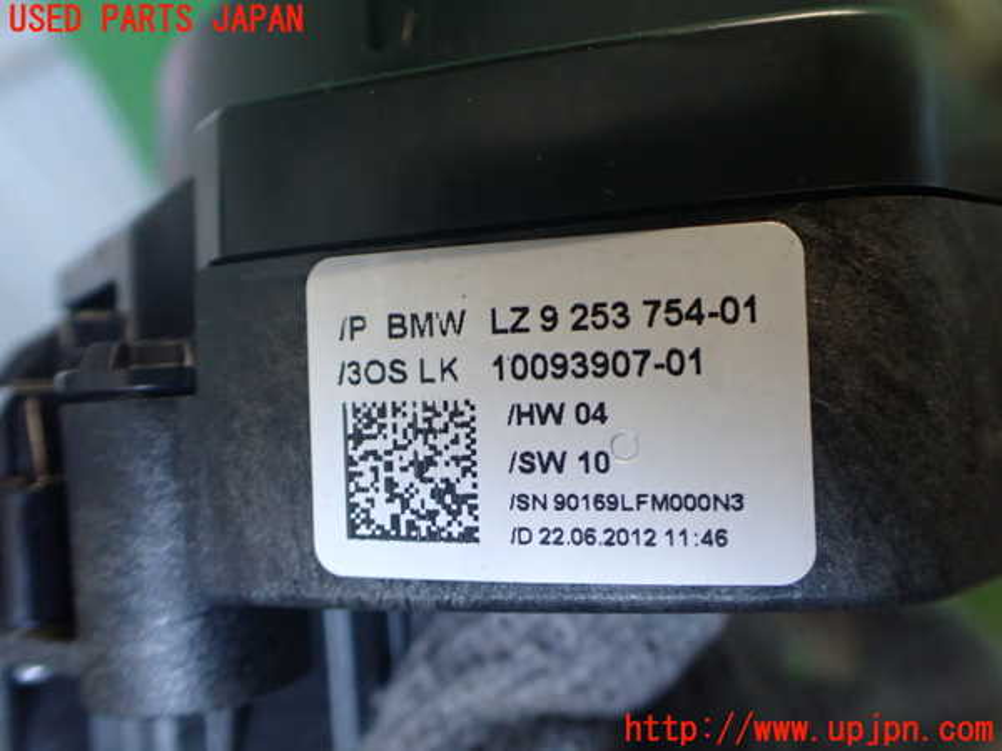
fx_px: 868
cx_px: 501
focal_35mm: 30
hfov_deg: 60.0
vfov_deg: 46.8
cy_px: 376
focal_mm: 5.4
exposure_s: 1/125
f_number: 2.3
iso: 800
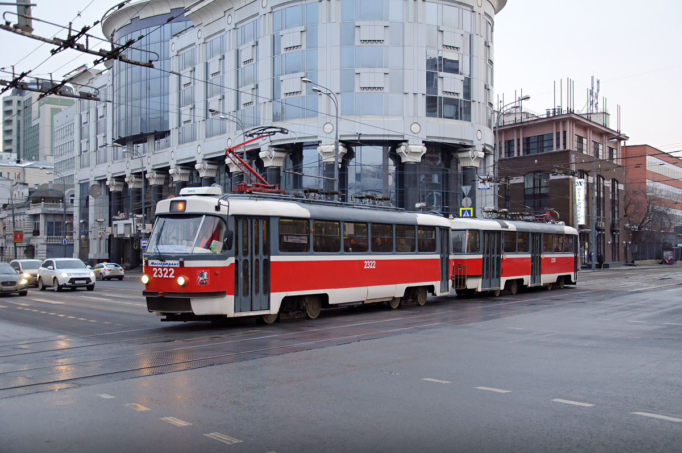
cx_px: 341
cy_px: 226
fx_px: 795
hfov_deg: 46.4
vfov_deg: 31.8
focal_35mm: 42
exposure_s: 1/200
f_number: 4
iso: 400
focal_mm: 28
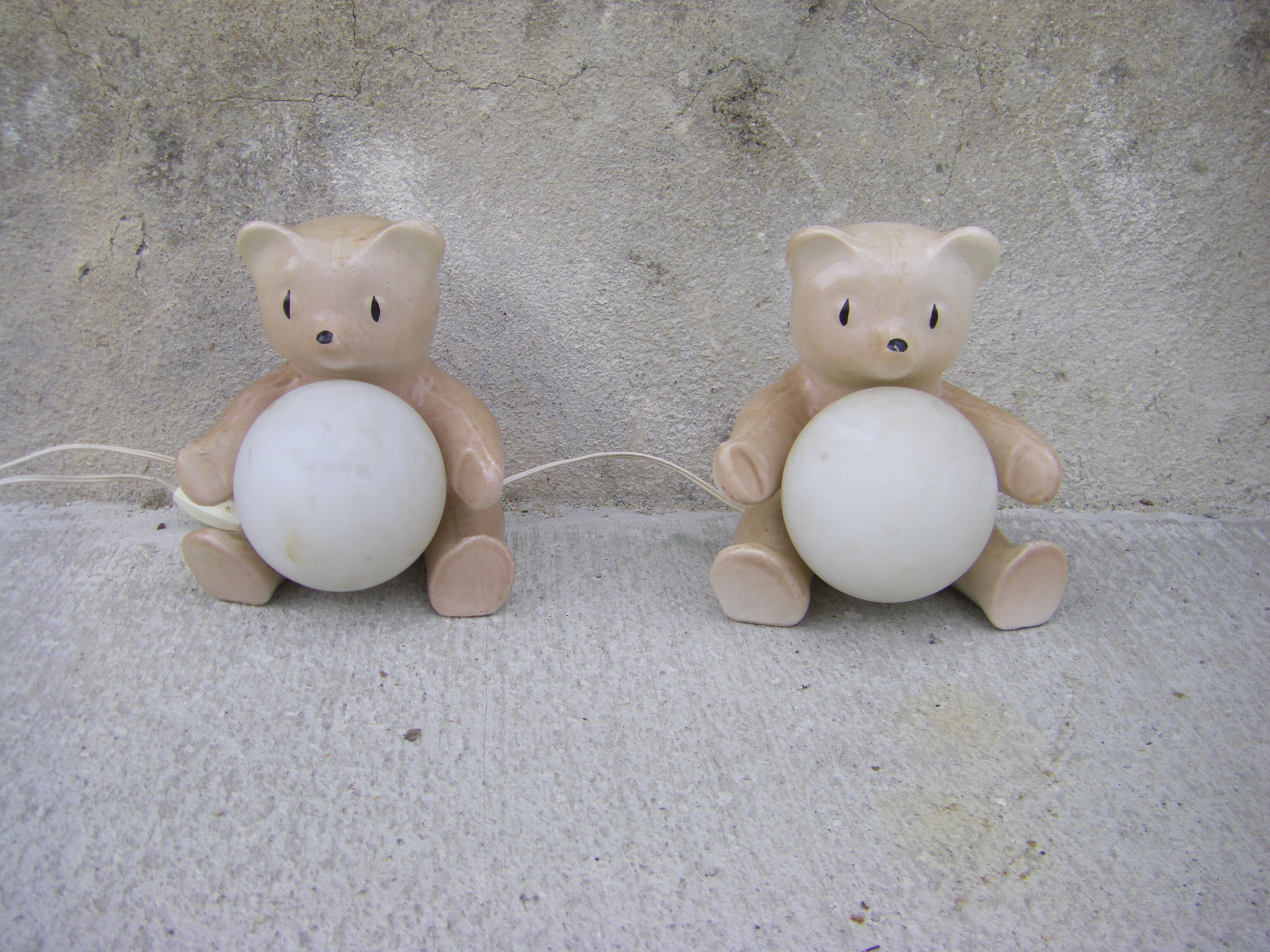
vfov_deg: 37.7
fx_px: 1394
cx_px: 635
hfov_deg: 49.0
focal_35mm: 38
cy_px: 476
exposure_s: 1/125
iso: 64
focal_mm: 6.3
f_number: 3.5
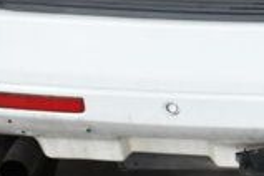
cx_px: 365
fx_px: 1701
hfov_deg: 8.7
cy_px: -178
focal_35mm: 232
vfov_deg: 5.8
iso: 400
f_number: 8
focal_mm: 24
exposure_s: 1/250
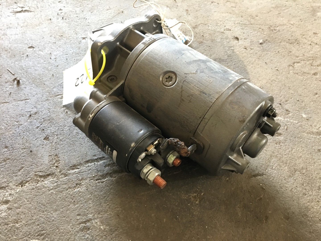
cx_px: 160
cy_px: 120
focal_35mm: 29
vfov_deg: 48.2
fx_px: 269
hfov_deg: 61.7
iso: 100
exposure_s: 1/8
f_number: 2.2
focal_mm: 4.15
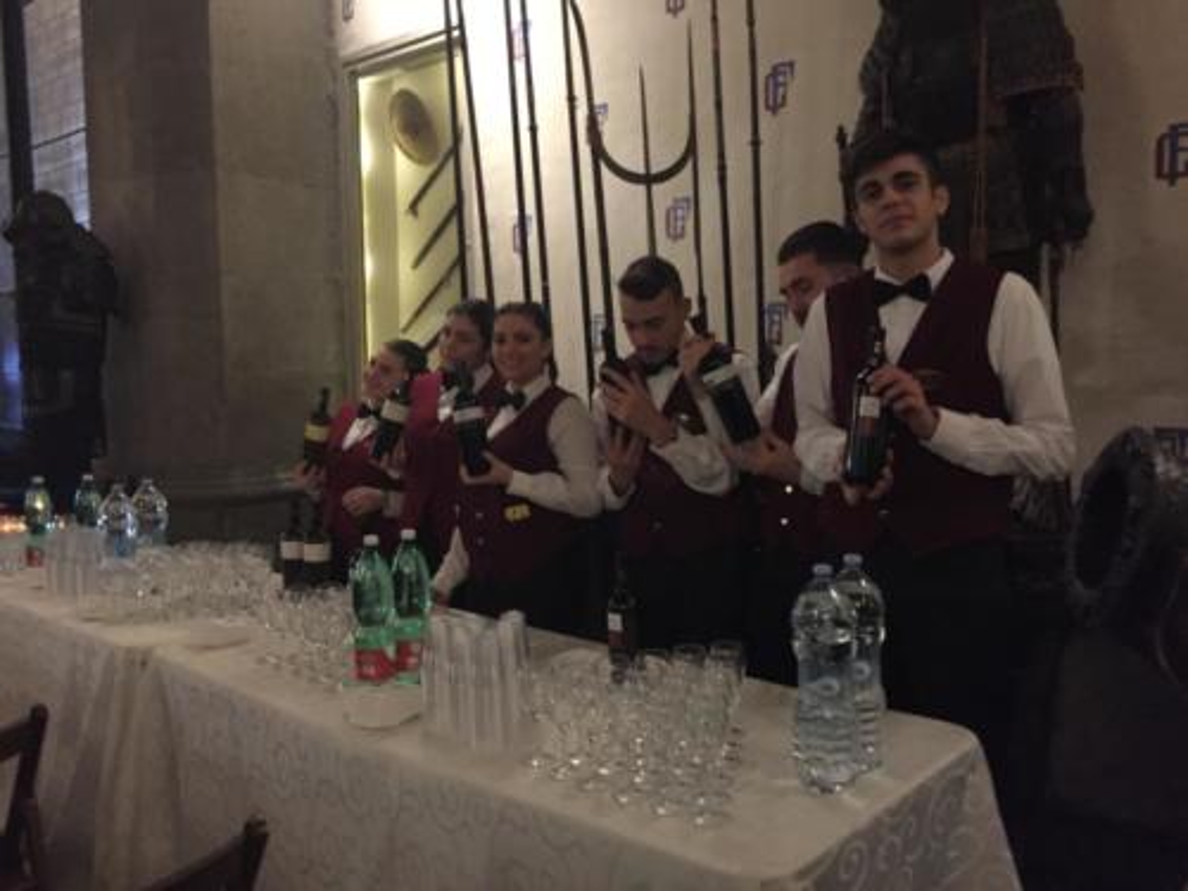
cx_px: 594
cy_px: 446
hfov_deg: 61.7
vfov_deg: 48.2
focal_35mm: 29
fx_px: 995
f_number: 2.2
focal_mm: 4.15
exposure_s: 1/17
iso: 640
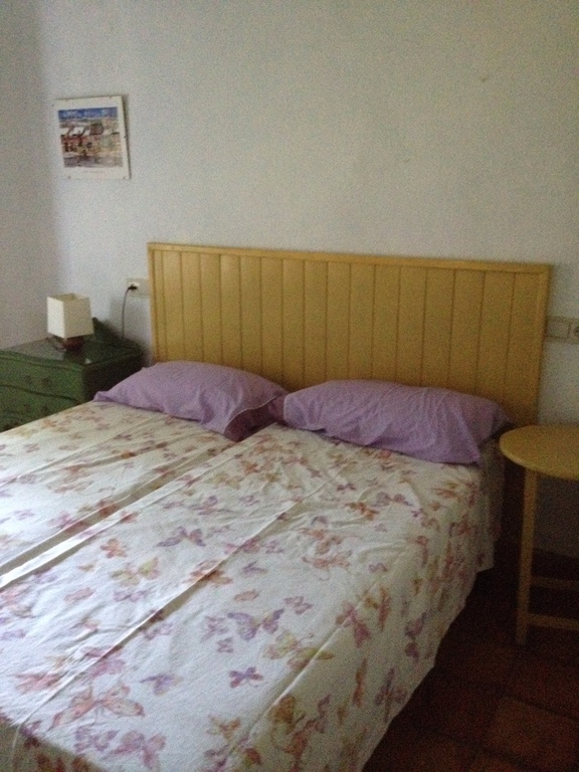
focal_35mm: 35
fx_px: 781
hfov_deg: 40.7
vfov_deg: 52.6
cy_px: 386
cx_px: 290
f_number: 2.4
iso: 800
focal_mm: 4.28
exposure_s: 1/15
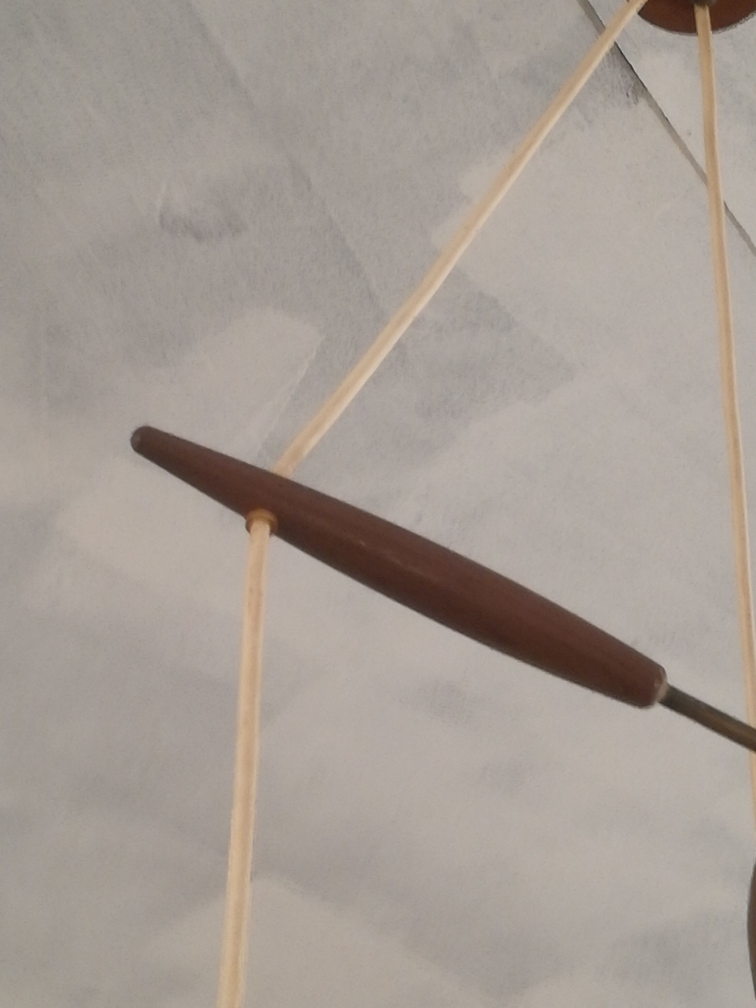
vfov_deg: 23.3
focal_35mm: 84
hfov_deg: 17.6
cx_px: 378
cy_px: 504
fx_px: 2446
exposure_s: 1/20
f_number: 2.2
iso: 400
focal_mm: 3.83
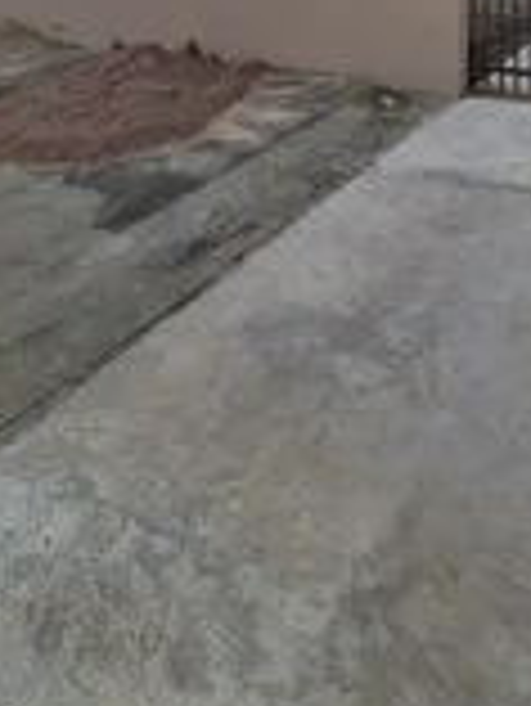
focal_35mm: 32
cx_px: 464
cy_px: -90
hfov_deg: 41.2
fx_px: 654
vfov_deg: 42.8
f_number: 2.2
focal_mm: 2.2
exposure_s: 1/2160
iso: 50
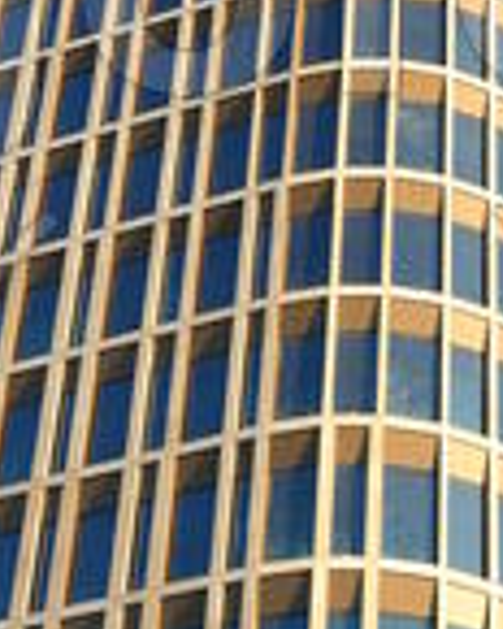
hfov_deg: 11.4
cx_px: 280
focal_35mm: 135
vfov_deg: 14.0
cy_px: -13
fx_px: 2512
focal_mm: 24
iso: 100
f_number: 8
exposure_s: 1/50
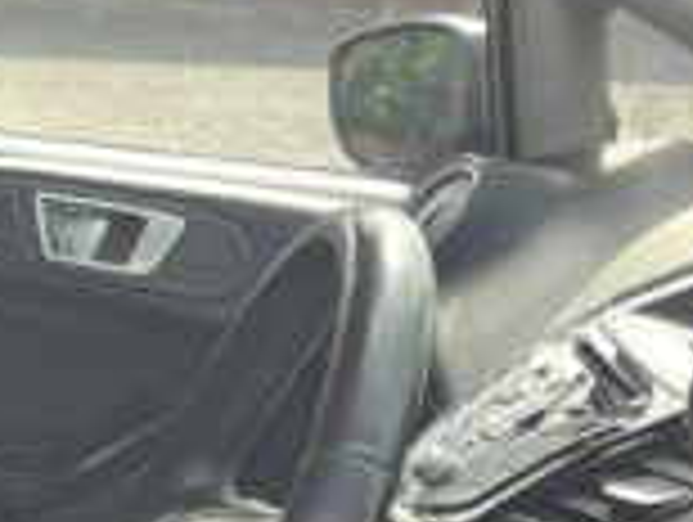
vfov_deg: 10.7
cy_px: 776
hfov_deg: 14.0
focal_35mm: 134
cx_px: -256
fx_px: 2687
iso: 50
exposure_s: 1/298
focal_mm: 5.1
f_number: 1.6
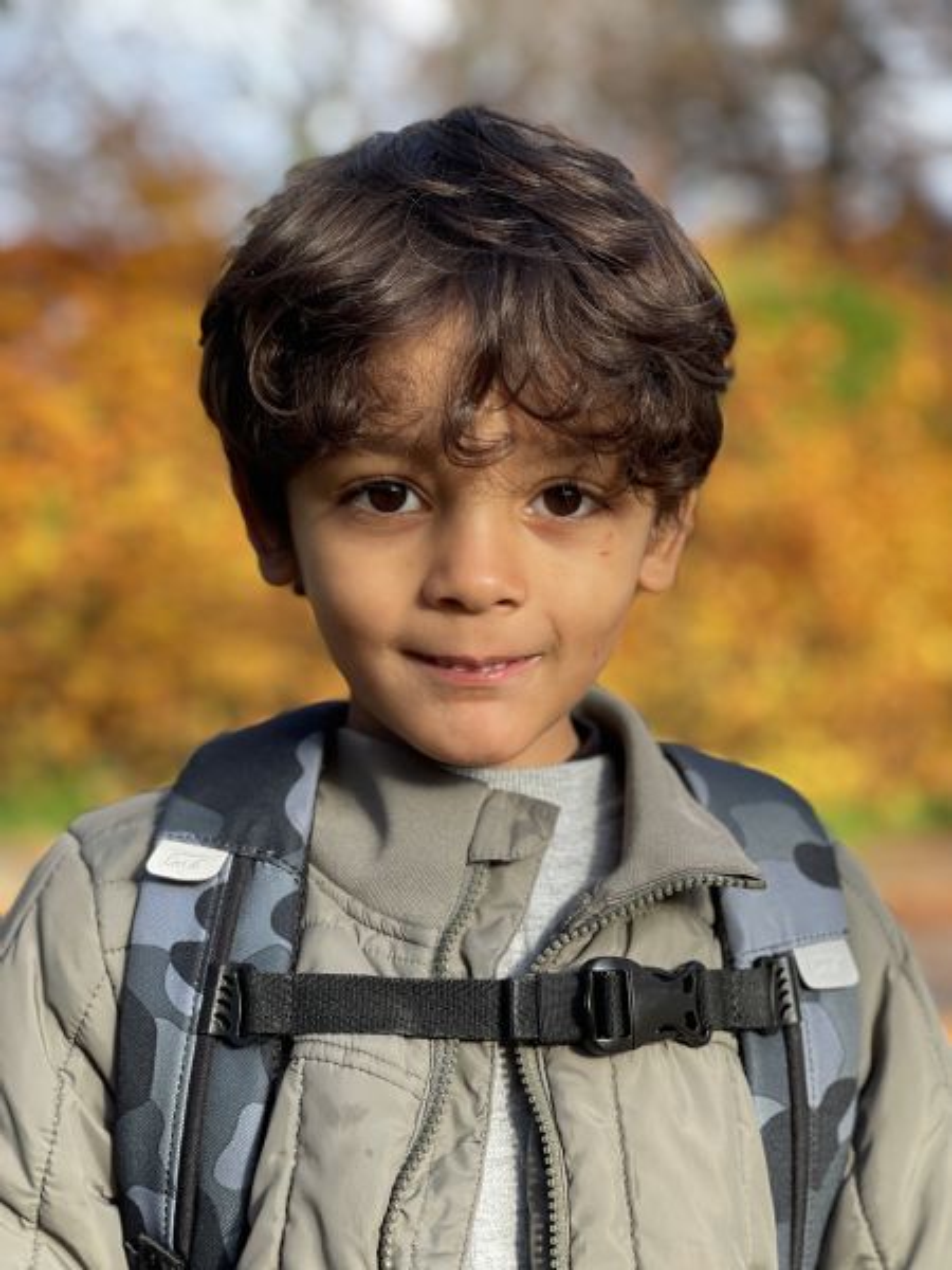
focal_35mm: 64
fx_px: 2347
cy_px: 635
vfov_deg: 30.3
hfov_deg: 22.9
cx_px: 476
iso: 32
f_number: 2.2
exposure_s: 1/121
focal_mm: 7.5
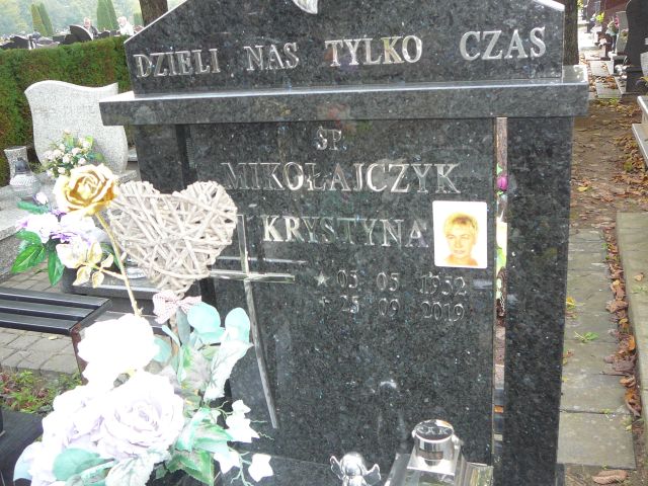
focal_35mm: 35
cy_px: 243
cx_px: 324
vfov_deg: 40.7
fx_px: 655
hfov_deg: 52.6
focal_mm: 5.2
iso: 125
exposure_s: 1/30
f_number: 2.8
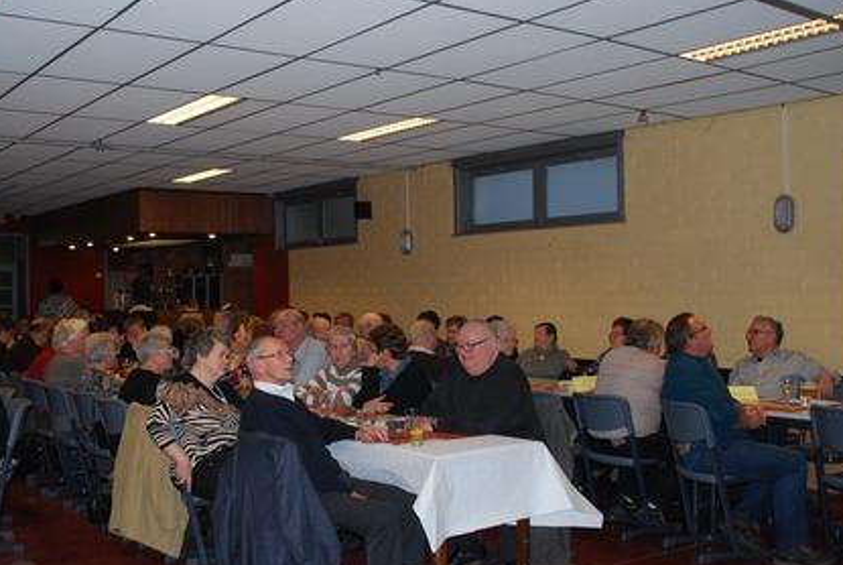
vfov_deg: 34.3
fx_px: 915
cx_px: 329
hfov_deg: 49.1
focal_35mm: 39
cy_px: 301
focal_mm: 18
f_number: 3.5
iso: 200
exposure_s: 1/60
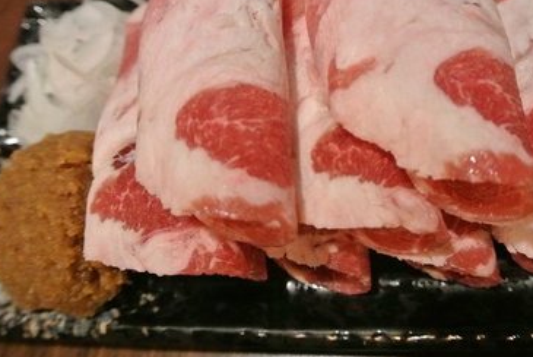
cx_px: 320
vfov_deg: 35.8
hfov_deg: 51.5
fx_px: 548
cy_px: 138
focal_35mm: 37
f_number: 3.5
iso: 3200
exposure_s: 1/60
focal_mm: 10
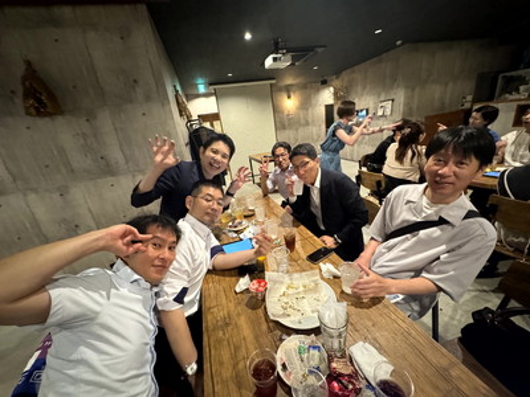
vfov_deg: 85.7
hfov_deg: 102.1
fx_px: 214
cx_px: 265
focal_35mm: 14
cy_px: 198
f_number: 2.2
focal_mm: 2.22
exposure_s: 1/40
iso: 1250
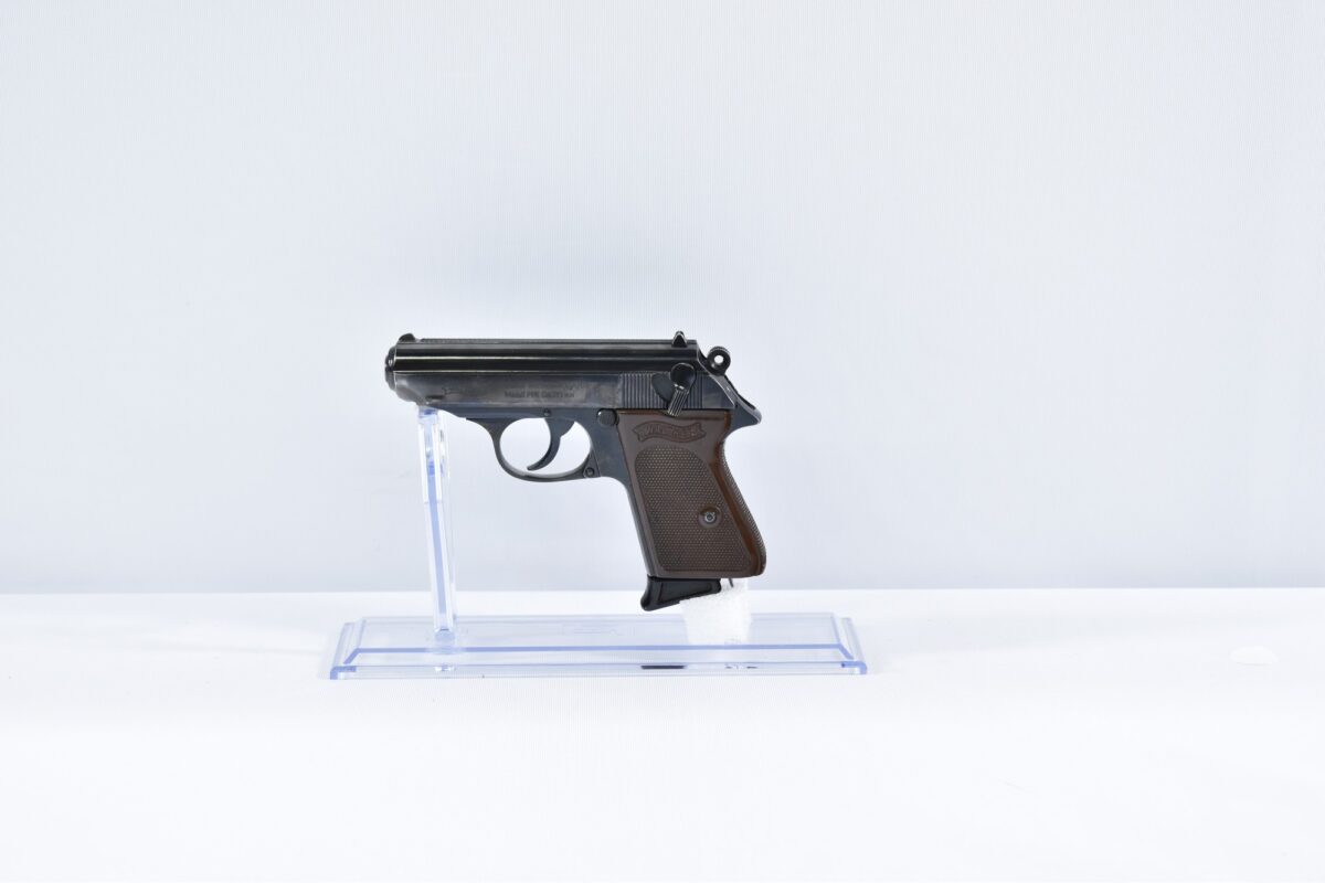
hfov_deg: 27.0
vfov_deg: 18.2
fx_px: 2760
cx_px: 662
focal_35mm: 75
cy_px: 442
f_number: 5.6
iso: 640
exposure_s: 1/20
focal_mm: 50
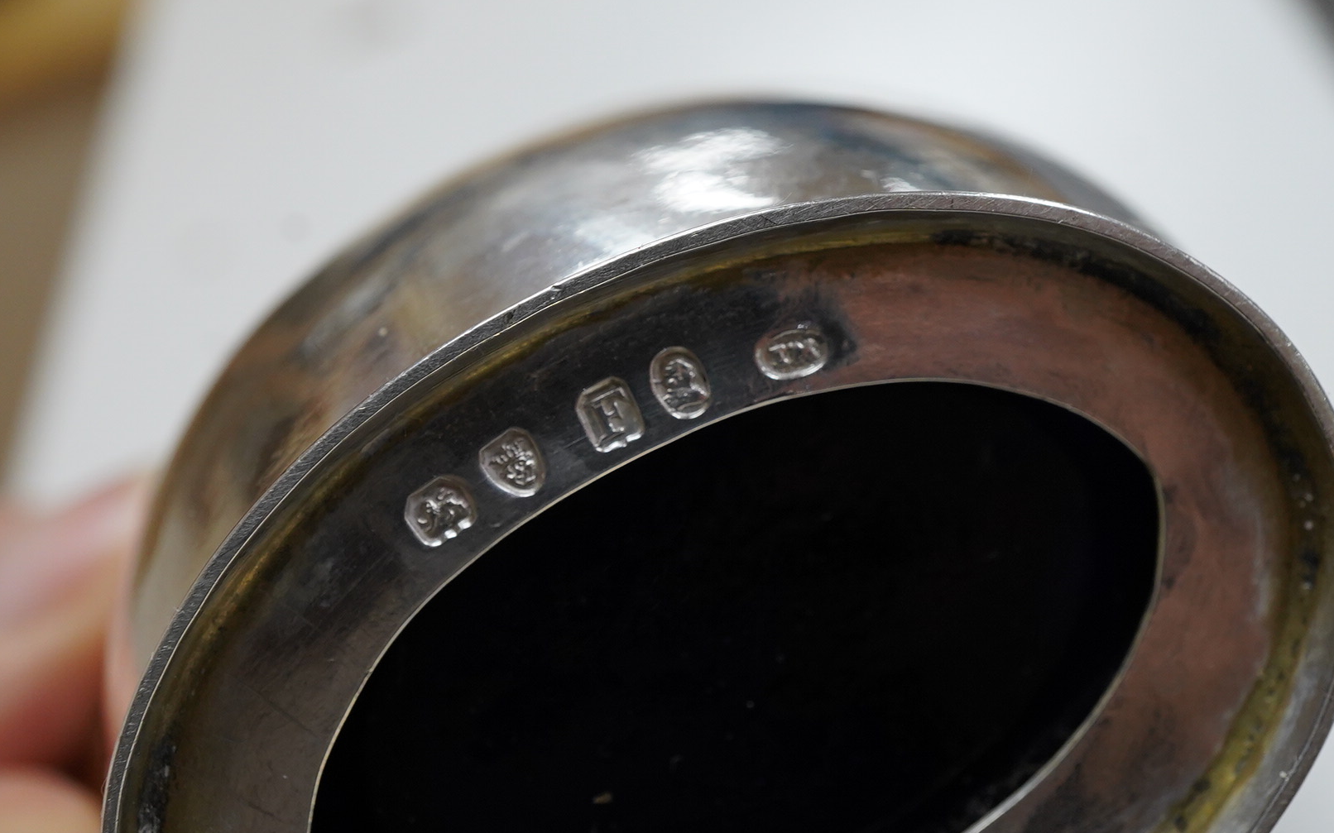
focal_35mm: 56
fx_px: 2036
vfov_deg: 23.1
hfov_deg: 36.3
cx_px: 697
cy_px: 400
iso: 1250
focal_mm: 30
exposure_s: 1/125
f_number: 11
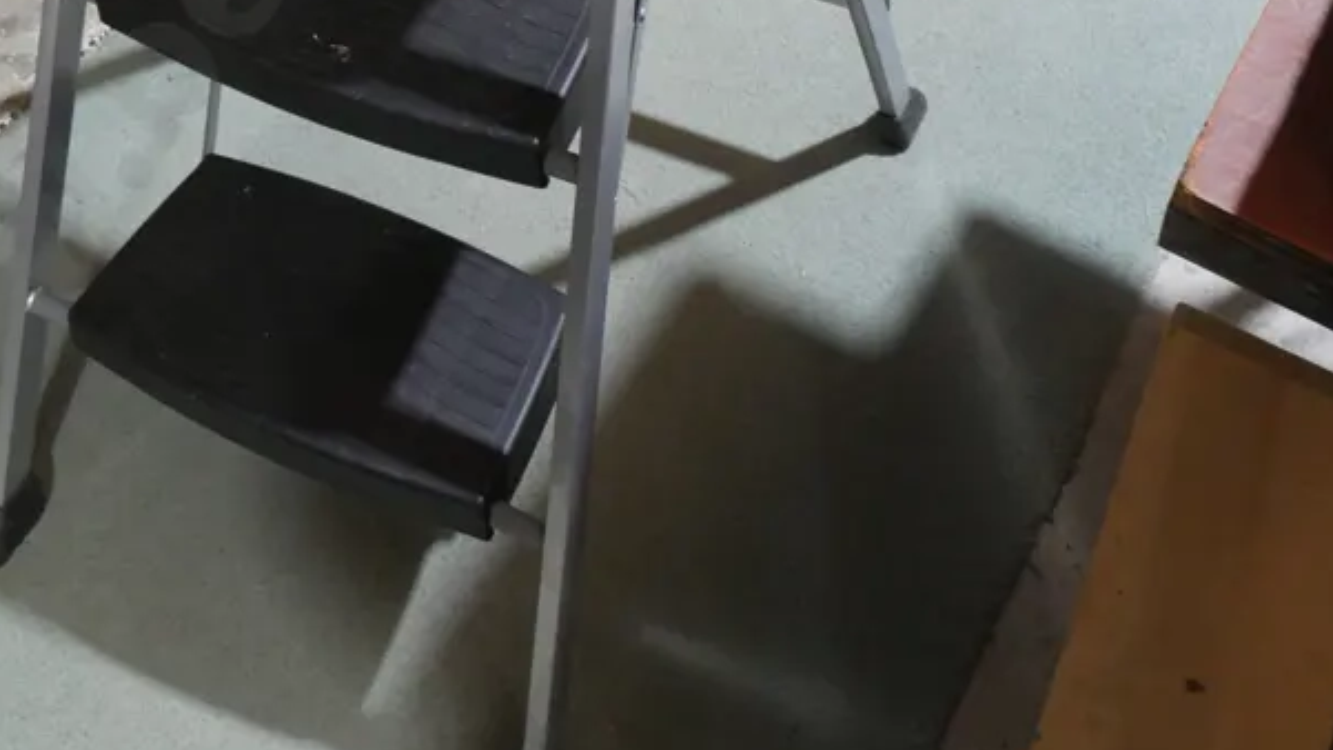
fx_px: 1838
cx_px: 495
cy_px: -371
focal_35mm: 52
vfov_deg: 20.0
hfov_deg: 39.6
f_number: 5.6
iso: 1600
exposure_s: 1/60
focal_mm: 14
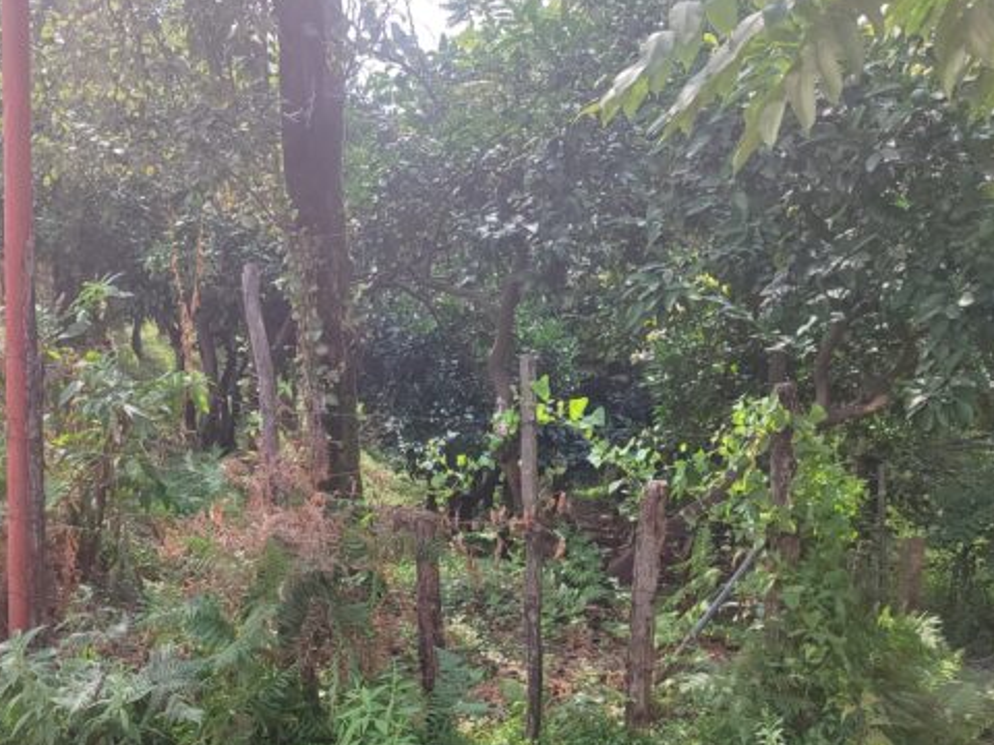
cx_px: 333
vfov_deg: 35.6
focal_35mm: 40
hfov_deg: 46.1
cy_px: 505
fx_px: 1149
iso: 50
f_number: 1.89
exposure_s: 1/438
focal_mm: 5.95
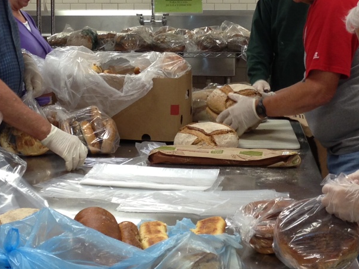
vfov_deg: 16.5
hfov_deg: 21.9
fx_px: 923
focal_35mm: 89
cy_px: 67
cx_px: 125
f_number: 2.4
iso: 64
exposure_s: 1/30
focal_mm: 4.13
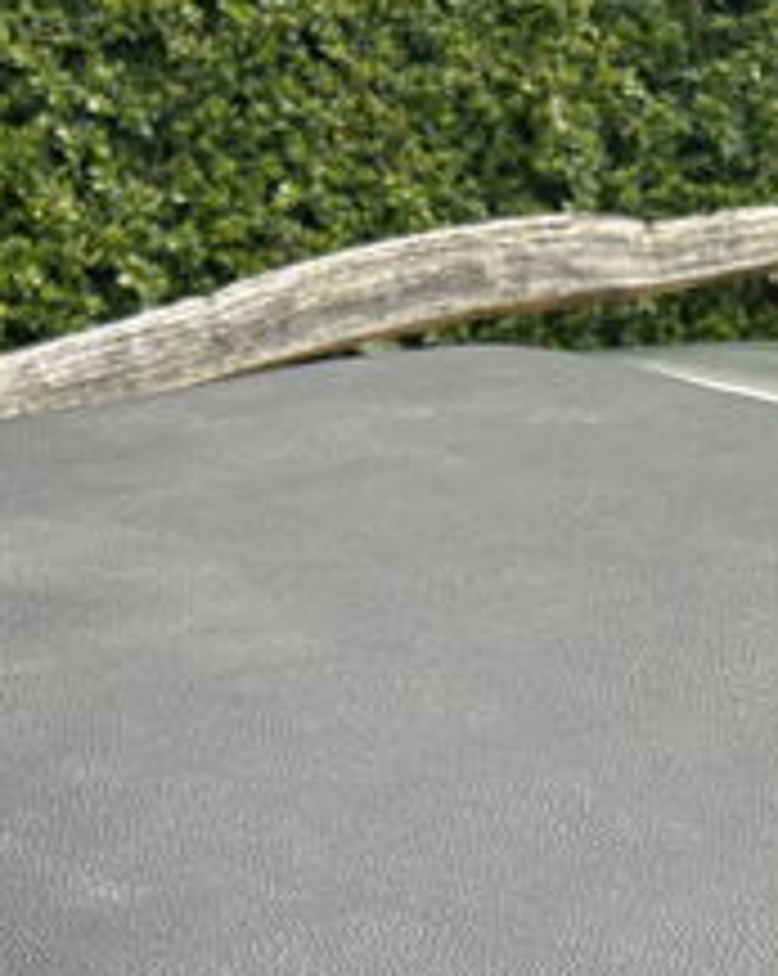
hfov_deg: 16.8
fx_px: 2596
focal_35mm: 90
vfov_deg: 20.0
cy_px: 1178
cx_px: 697
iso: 50
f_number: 1.5
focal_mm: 5.7
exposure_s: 1/723
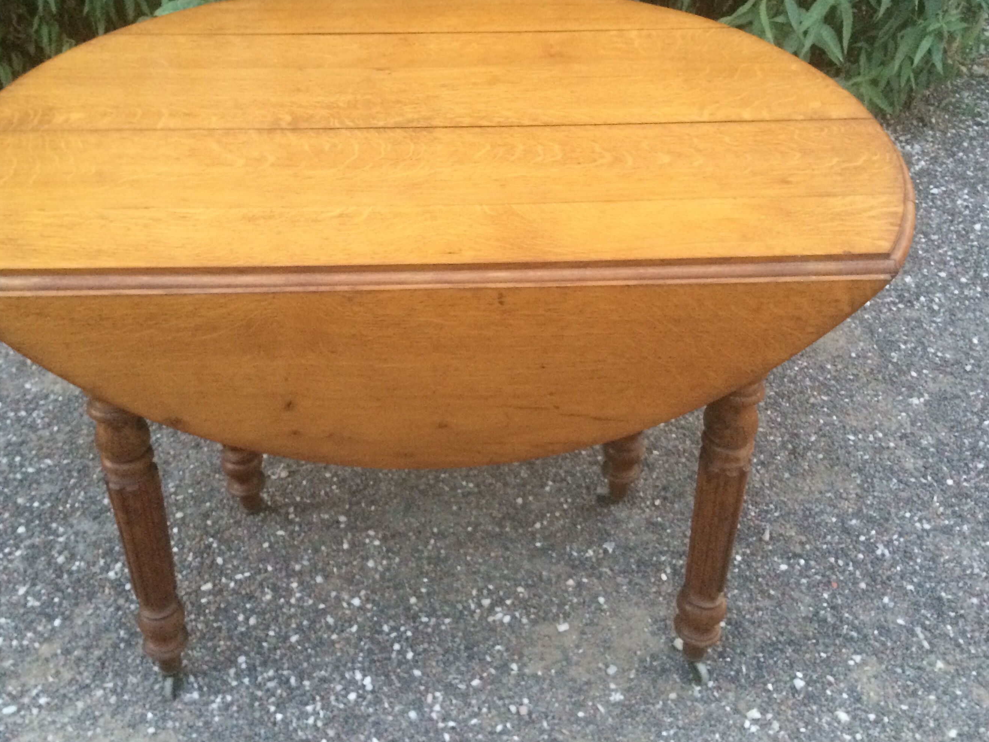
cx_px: 460
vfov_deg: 39.5
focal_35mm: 36
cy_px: 301
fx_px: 1029
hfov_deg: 51.3
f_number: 2.2
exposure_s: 1/17
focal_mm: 4.15
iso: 250
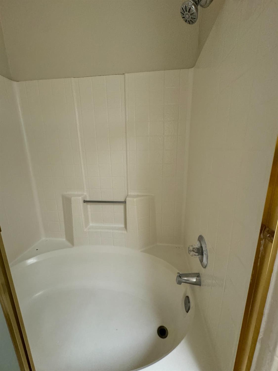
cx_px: 139
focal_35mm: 14
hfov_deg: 85.7
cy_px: 186
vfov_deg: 102.1
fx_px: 150
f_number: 2.2
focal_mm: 2.22
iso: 500
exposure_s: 1/60
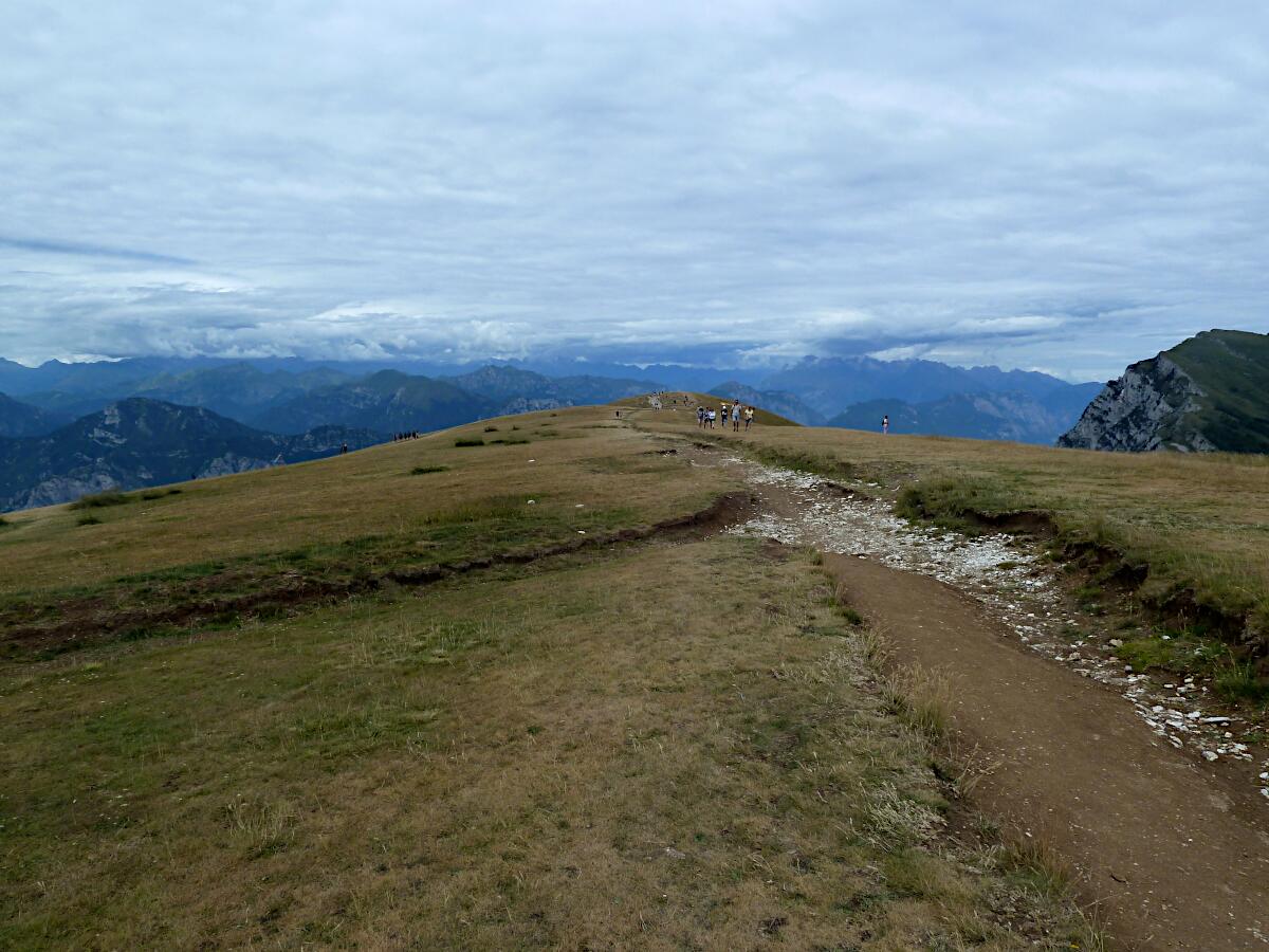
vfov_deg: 54.9
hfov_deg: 69.4
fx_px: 916
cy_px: 476
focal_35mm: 25
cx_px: 634
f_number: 5.6
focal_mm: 4.1
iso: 80
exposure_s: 1/500
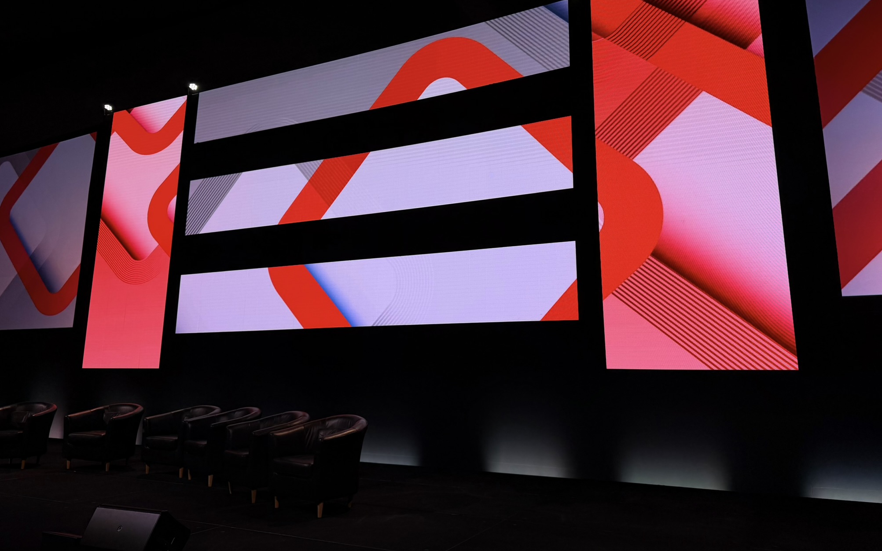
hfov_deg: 70.4
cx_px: 450
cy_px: 229
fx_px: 625
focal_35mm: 26
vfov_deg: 47.4
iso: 80
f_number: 1.78
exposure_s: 1/330
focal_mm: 6.76
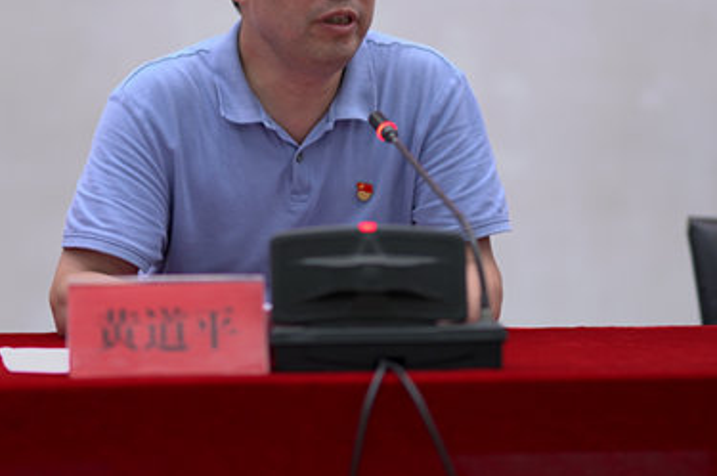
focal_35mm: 136
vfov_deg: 10.0
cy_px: 148
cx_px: 268
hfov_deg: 15.1
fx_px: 2705
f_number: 1.4
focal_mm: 85
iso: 400
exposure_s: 1/100
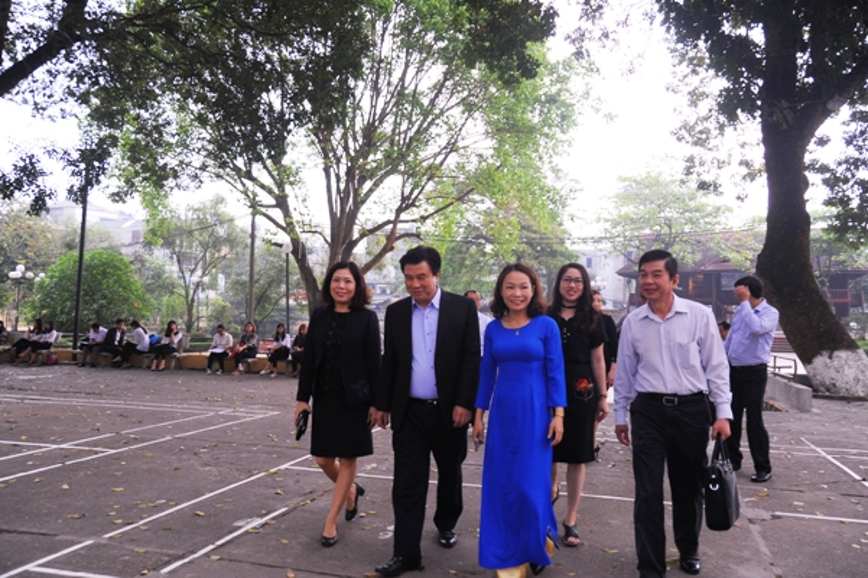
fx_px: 723
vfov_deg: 43.6
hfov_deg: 62.0
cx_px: 434
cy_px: 289
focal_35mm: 30
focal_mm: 30
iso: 400
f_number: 5.6
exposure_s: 1/80
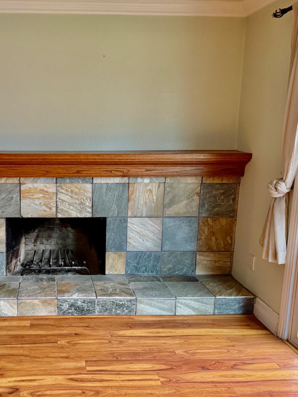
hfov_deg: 41.2
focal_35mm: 33
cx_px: 62
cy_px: 197
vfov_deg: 55.4
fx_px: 379
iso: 500
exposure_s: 1/60
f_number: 1.78
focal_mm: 6.76
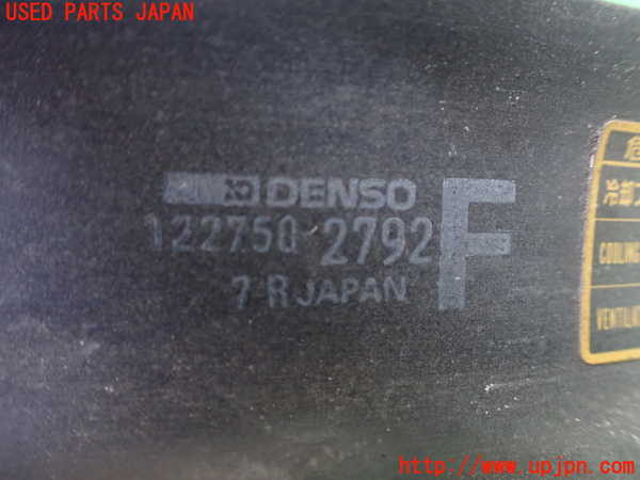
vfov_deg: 46.8
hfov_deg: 60.0
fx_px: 555
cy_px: 240
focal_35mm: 30
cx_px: 320
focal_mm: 5.4
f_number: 2.3
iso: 800
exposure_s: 1/30
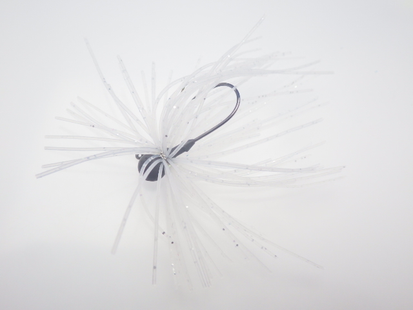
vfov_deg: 45.4
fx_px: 370
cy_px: 155
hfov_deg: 58.4
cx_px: 206
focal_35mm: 31
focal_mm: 5.5
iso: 250
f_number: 3.1
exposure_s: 1/45
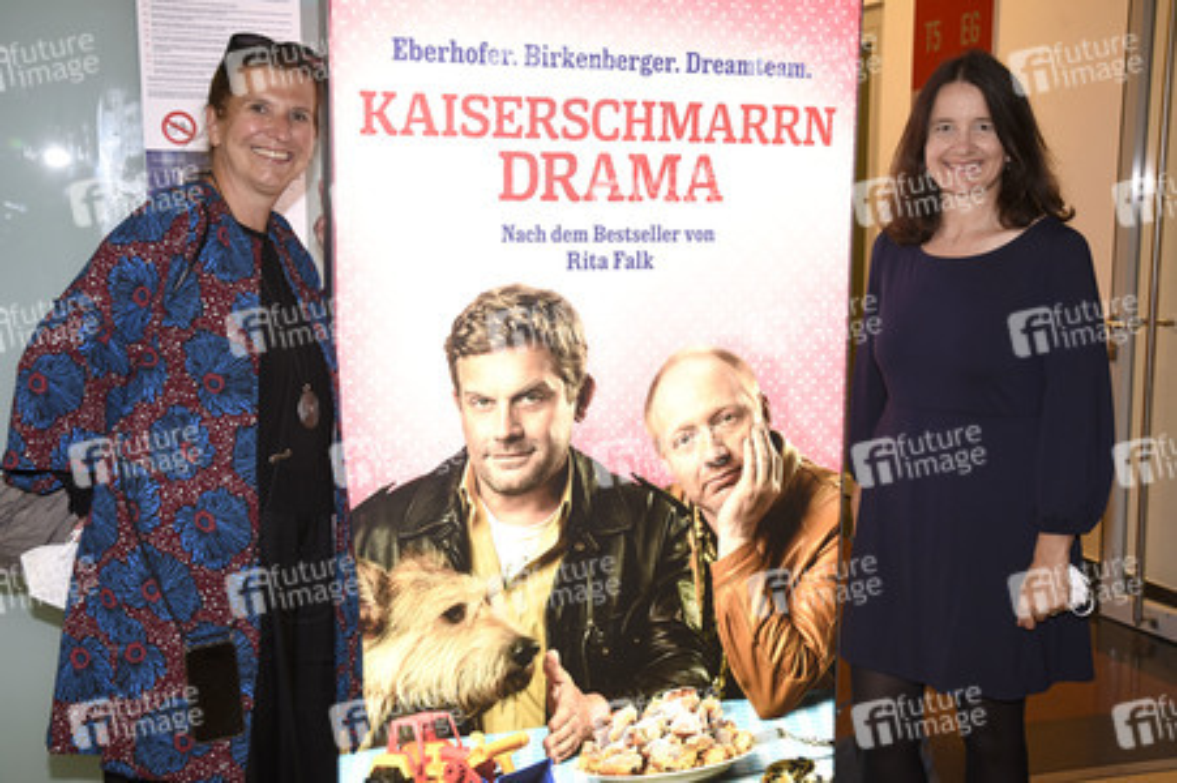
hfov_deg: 44.5
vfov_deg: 30.5
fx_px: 1437
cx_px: 588
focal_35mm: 44
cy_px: 392
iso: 800
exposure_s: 1/50
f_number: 6.3
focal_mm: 44
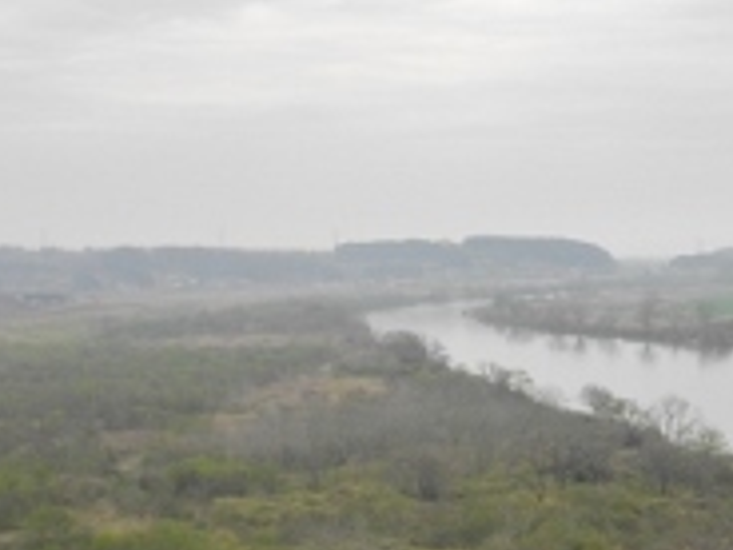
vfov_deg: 17.0
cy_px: 249
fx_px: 1842
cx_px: 781
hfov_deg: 21.5
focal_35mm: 87
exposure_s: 1/640
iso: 100
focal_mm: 5.7
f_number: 2.9
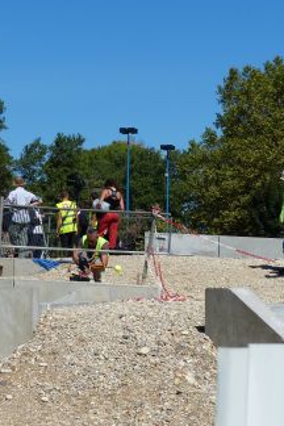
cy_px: 232
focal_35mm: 106
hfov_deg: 12.8
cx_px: 25
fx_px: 1254
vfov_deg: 19.3
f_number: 4
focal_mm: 11.9
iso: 100
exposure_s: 1/1600
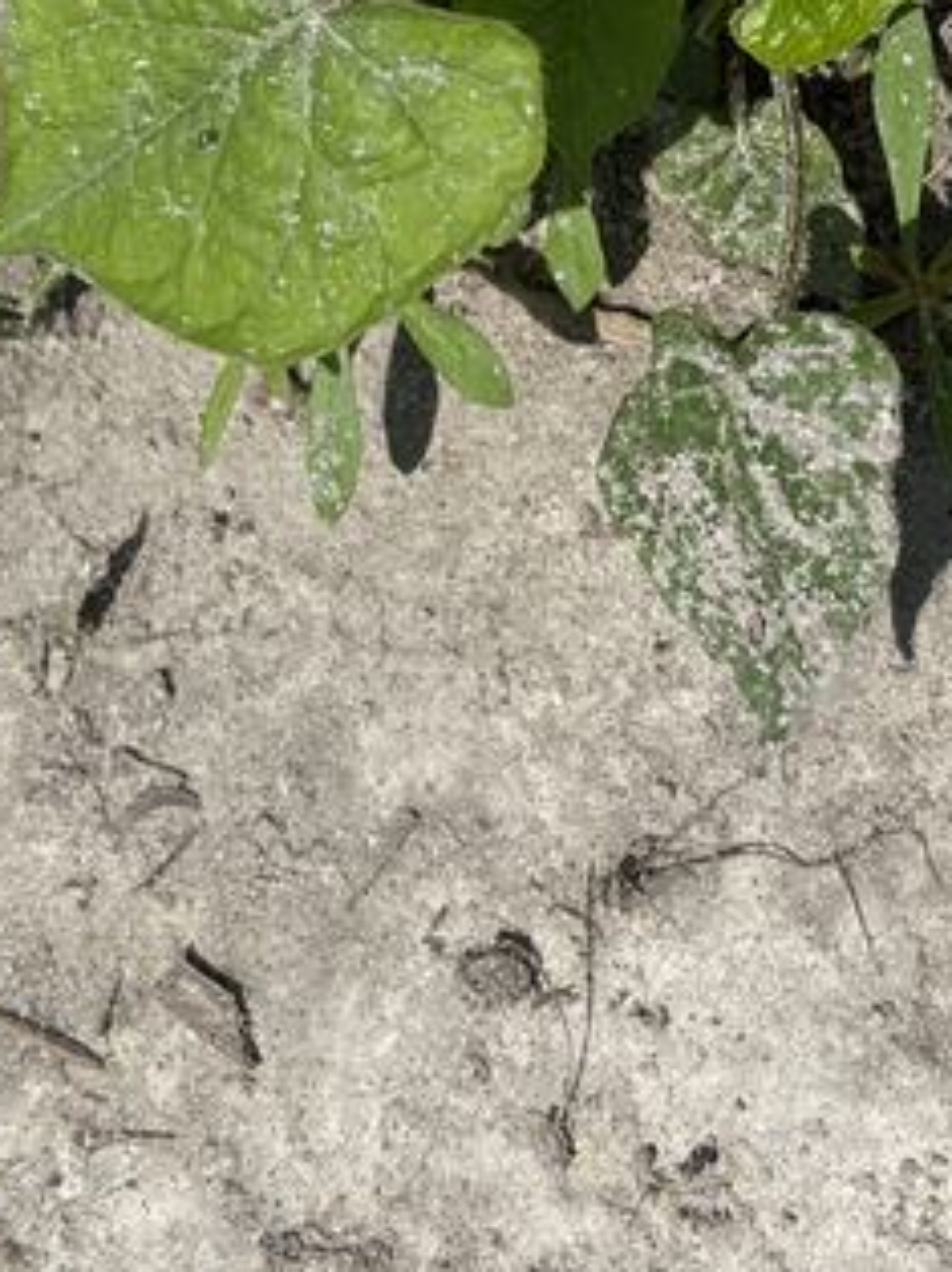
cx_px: 812
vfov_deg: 16.6
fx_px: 4259
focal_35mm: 116
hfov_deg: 12.7
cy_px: 16
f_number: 1.6
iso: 40
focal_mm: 5.96
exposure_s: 1/5076
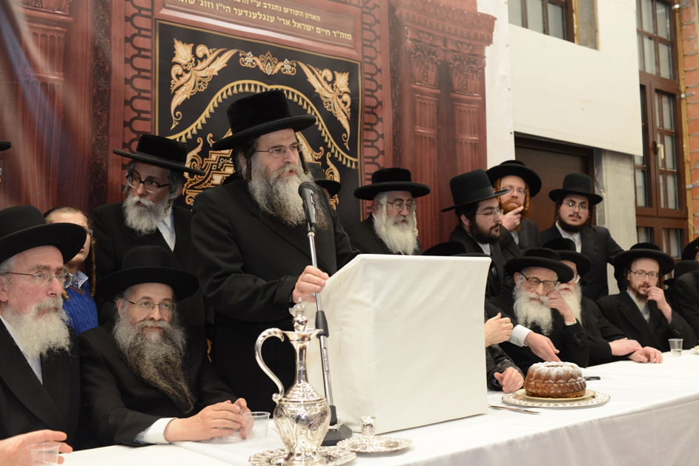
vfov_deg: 35.1
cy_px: 243
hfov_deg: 50.7
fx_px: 738
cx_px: 362
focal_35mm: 38
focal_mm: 35
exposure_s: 1/200
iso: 1600
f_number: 5
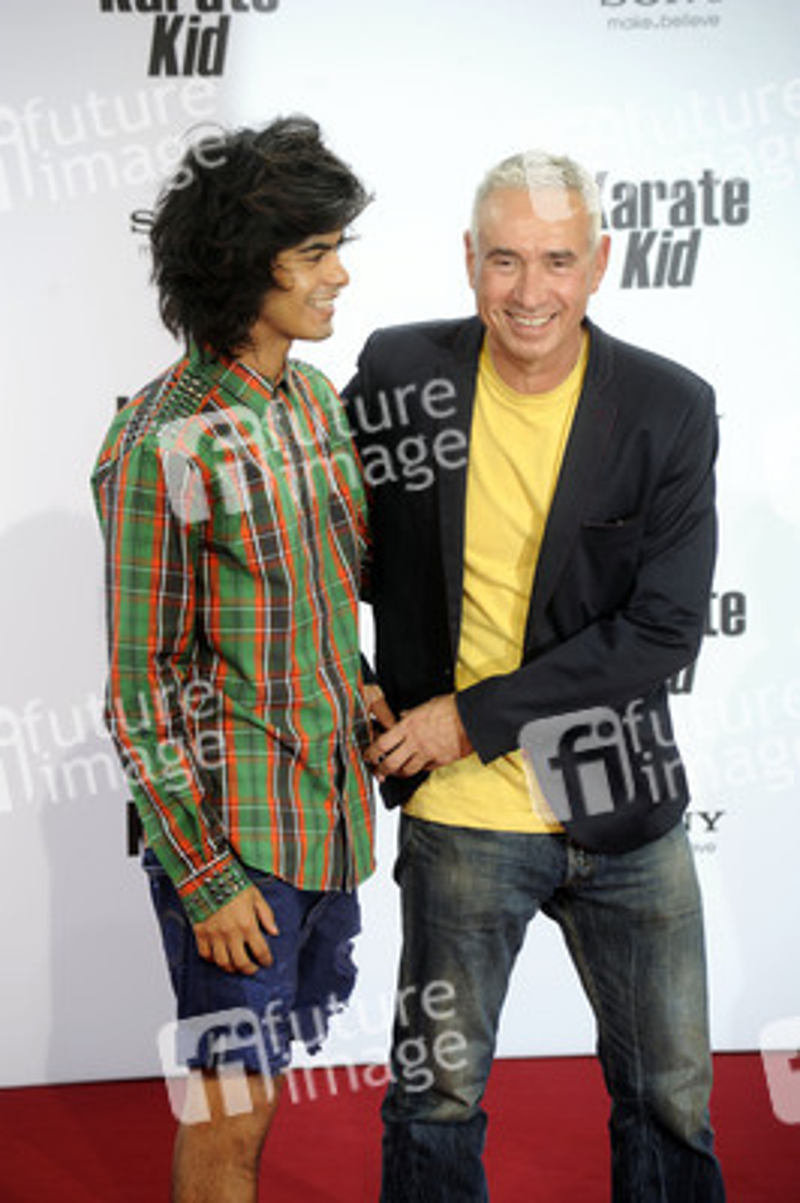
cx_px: 400
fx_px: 4341
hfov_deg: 10.5
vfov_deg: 15.8
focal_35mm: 130
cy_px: 602
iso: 640
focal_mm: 130
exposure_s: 1/250
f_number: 5.6
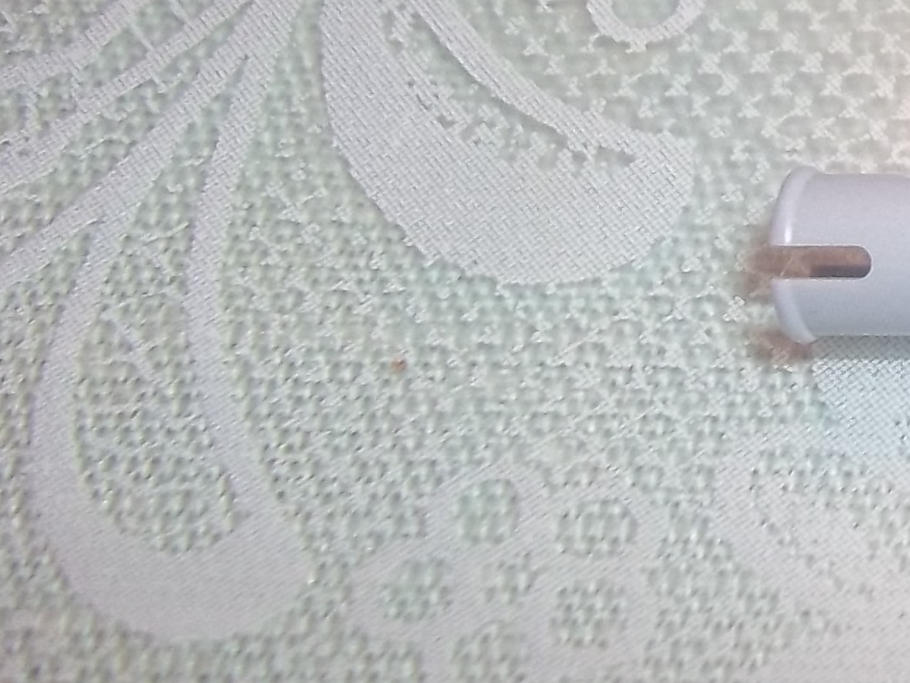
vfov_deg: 13.6
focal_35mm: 109
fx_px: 2866
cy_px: 217
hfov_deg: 15.9
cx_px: 1536
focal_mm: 5.7
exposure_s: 1/30
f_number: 2.9
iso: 80
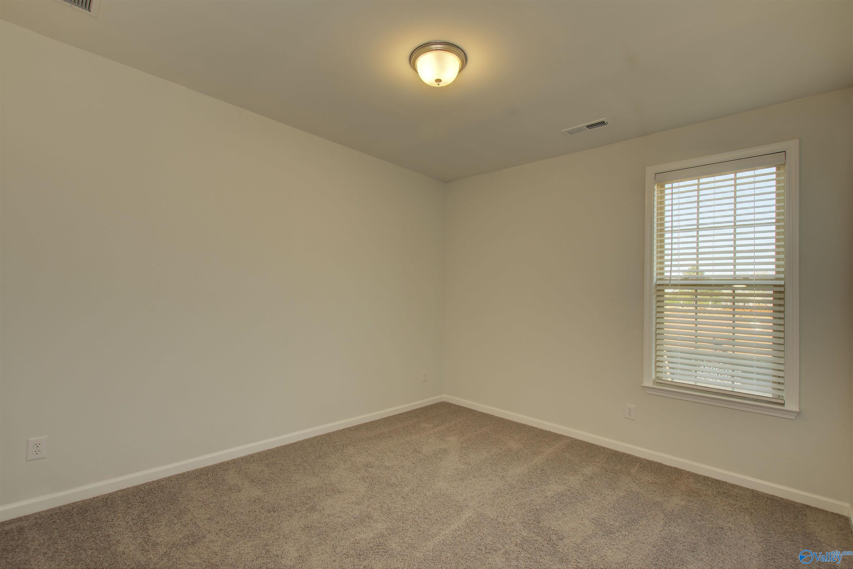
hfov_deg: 100.4
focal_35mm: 15
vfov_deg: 77.4
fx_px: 355
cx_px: 426
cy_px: 284
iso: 140
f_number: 8
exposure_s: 1/15
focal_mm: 10
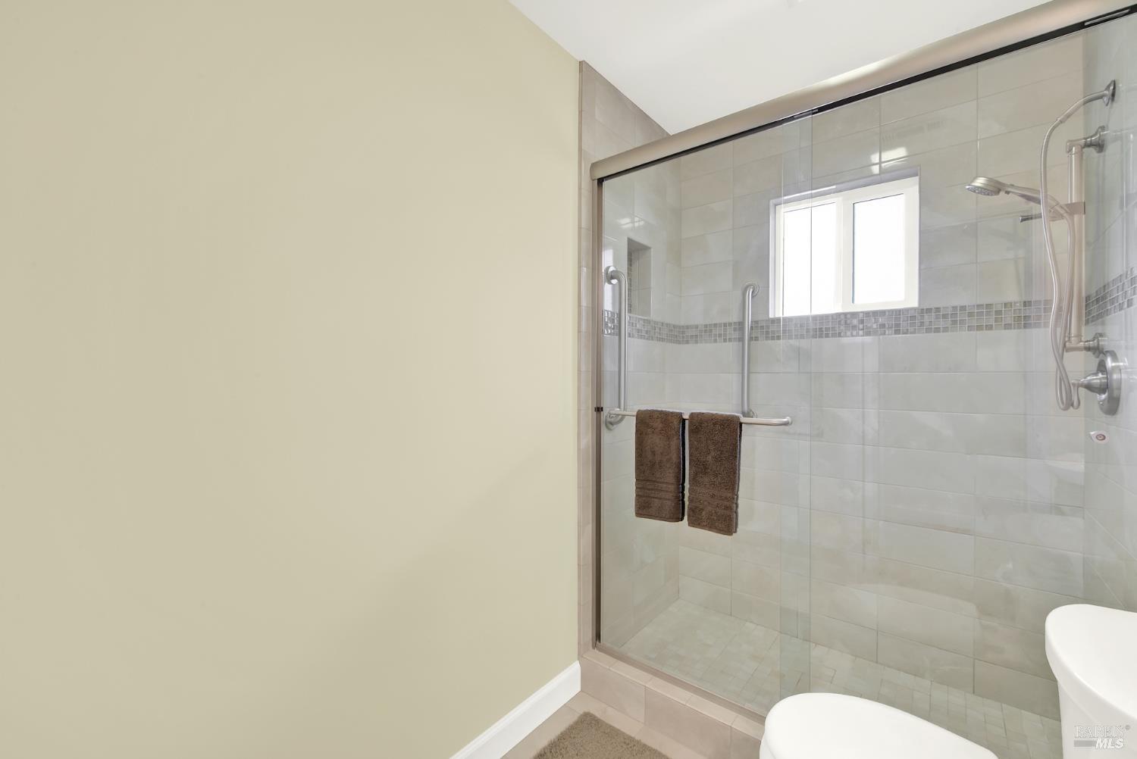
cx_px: 568
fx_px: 442
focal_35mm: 14
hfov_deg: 104.2
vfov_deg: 81.3
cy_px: 380
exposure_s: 1/2
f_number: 14
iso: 100
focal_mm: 14
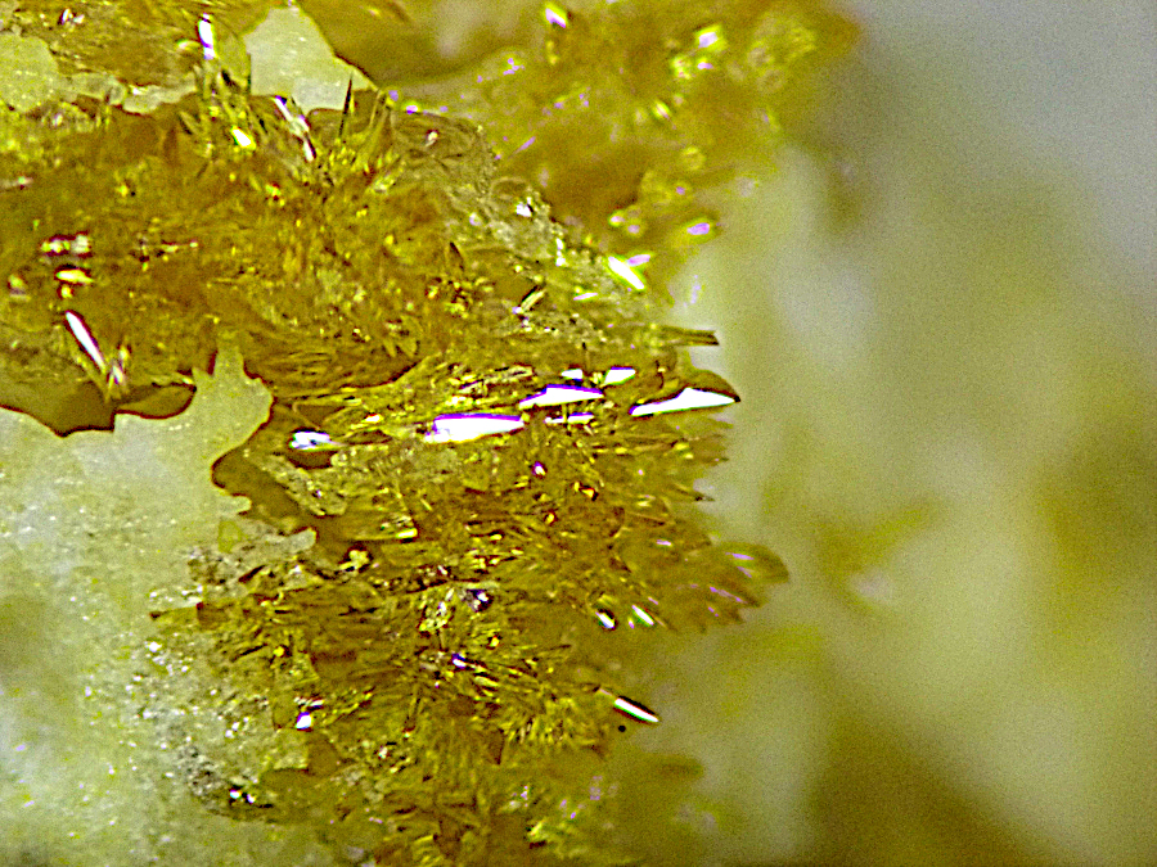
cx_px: 578
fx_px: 3342
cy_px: 434
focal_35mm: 100
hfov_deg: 19.6
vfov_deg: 14.8
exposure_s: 1/60
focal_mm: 18
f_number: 5.7
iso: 400
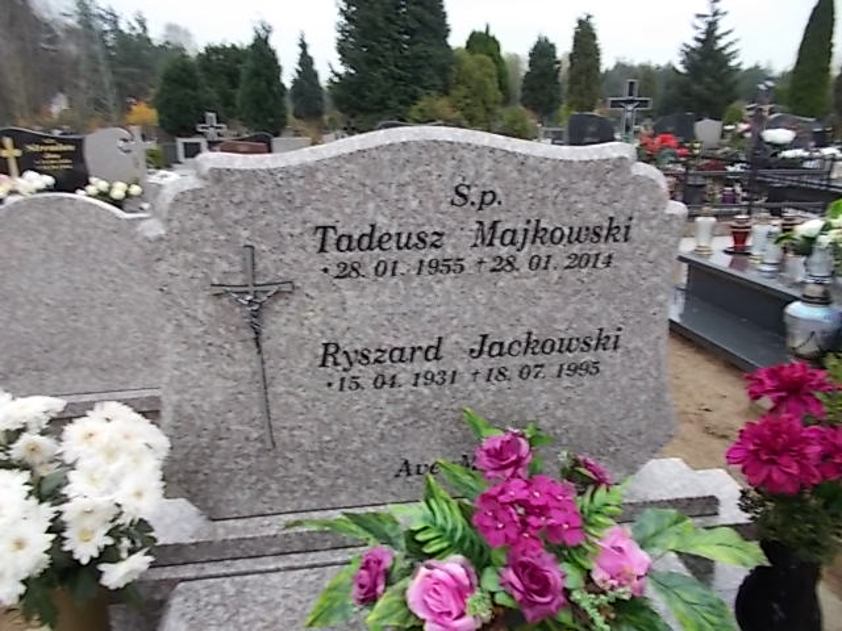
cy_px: 316
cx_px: 421
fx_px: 632
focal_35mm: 26
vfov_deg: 53.1
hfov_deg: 67.3
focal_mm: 4.6
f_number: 3.2
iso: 80
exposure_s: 1/30
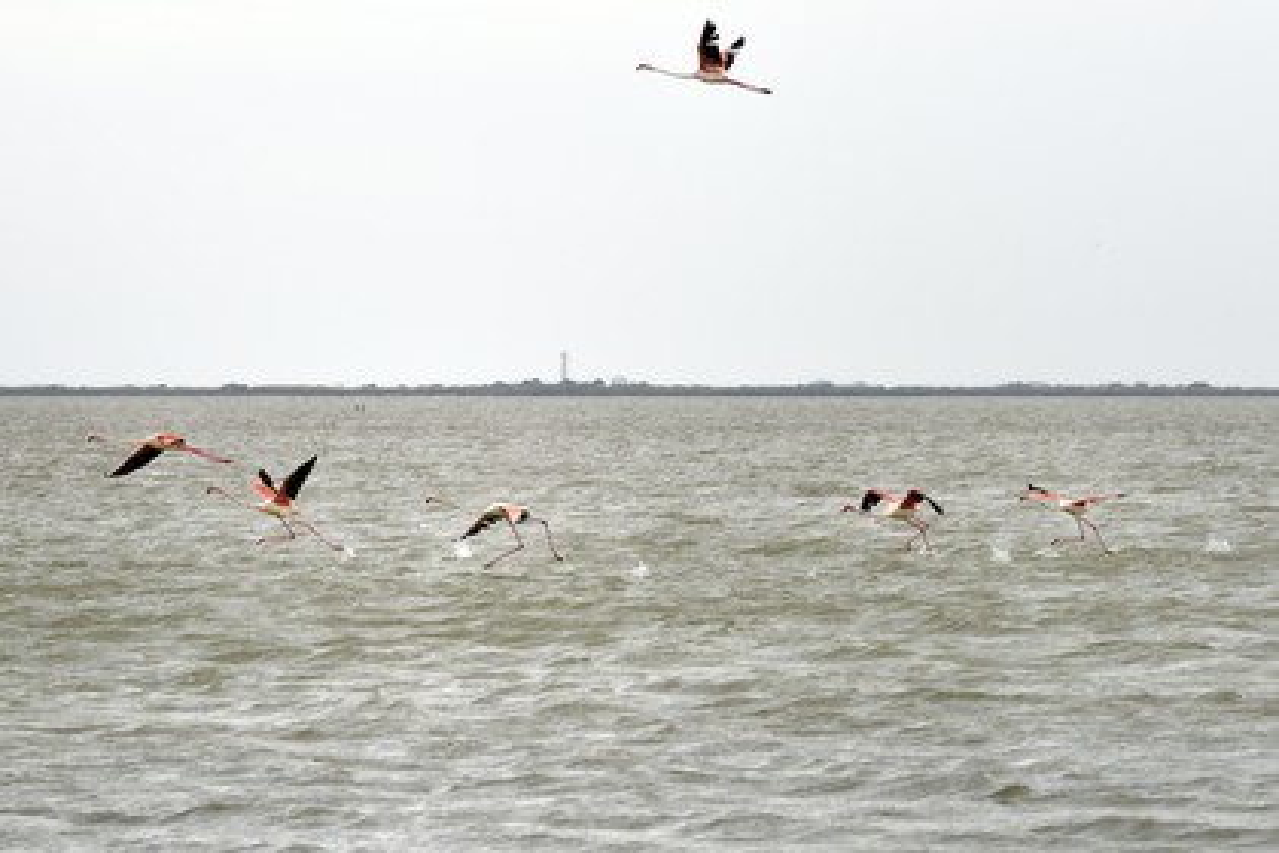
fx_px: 7105
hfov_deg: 10.3
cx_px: 640
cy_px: 426
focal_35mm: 200
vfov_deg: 6.9
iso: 400
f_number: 10
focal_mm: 200
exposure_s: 1/640
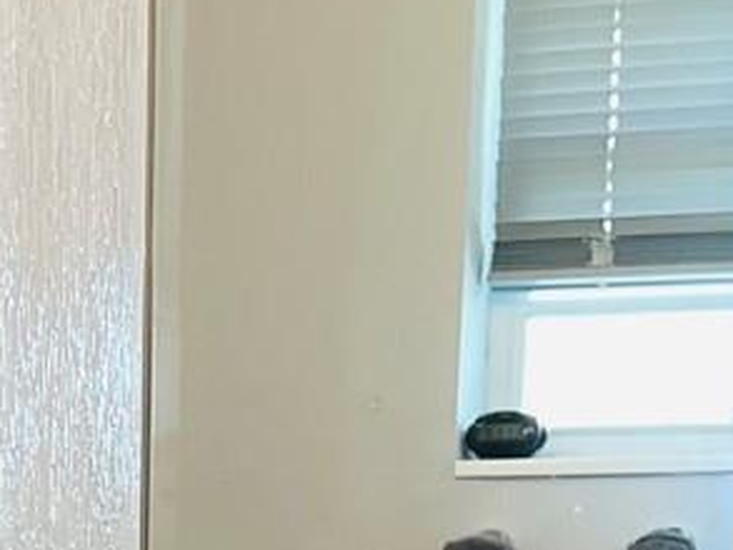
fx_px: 3008
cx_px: 35
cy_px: 1228
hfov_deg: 13.7
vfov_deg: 9.5
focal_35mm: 142
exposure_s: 1/120
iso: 125
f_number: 1.5
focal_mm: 5.7
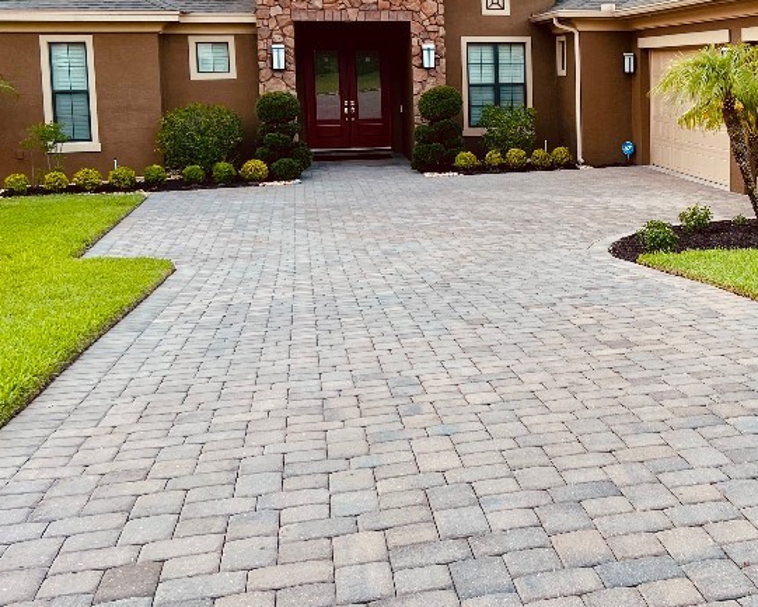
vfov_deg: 30.9
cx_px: 636
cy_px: 153
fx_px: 1077
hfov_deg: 37.0
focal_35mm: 48
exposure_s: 1/367
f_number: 1.5
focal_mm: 5.7
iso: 50
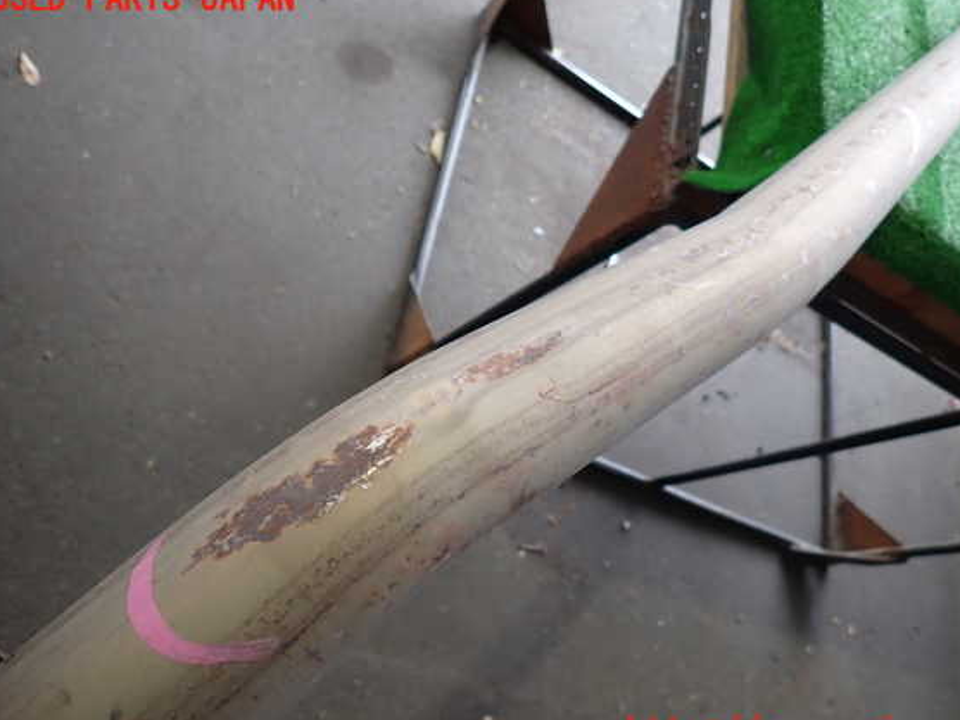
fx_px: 749
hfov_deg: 65.3
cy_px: 366
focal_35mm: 27
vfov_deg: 51.4
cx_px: 499
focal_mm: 4.5
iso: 200
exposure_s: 1/60
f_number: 2
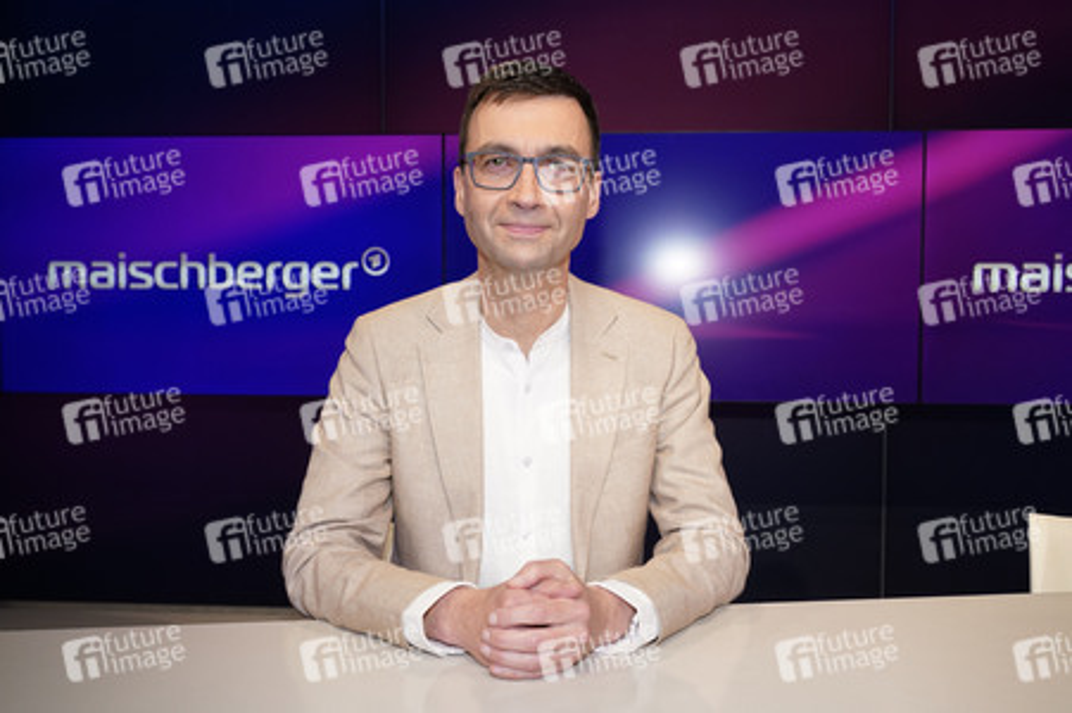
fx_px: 922
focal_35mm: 31
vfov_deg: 42.3
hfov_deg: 60.3
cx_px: 536
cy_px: 356
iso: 2000
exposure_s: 1/160
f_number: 5
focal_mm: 31
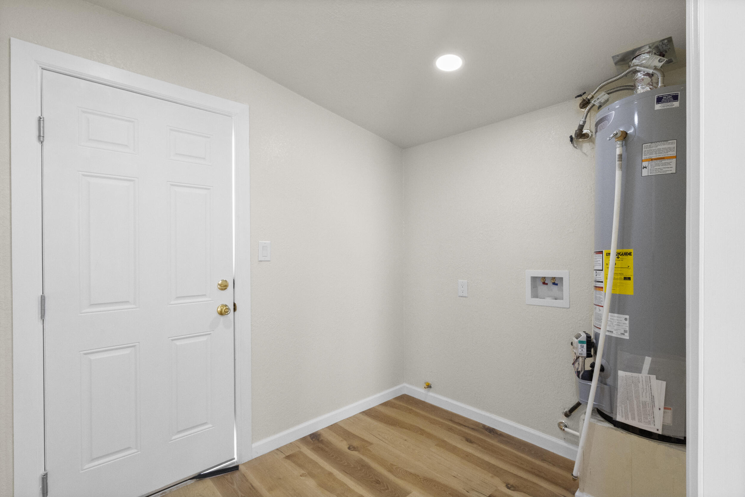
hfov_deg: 96.7
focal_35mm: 16
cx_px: 372
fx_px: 331
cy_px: 248
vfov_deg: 73.8
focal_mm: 16
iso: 4000
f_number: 11
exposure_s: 1/20
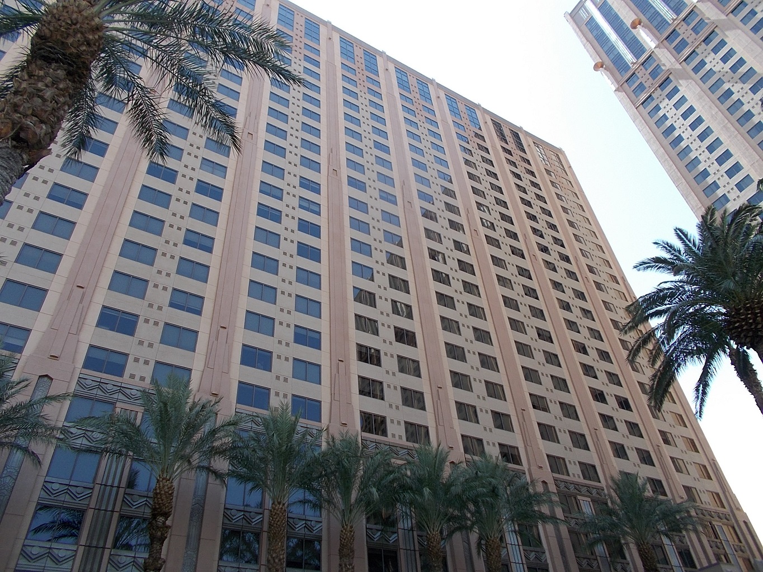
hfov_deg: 67.3
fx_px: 573
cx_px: 382
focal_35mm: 26
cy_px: 286
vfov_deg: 53.1
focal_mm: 4.6
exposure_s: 1/320
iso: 80
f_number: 3.2
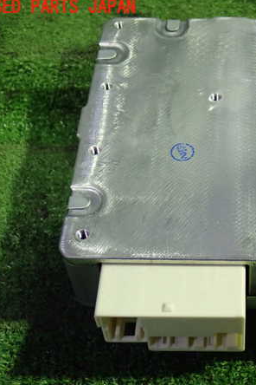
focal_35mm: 66
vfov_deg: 30.5
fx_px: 704
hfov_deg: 20.1
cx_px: 238
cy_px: 192
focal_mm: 8.4
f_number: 3.1
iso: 800
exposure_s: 1/30
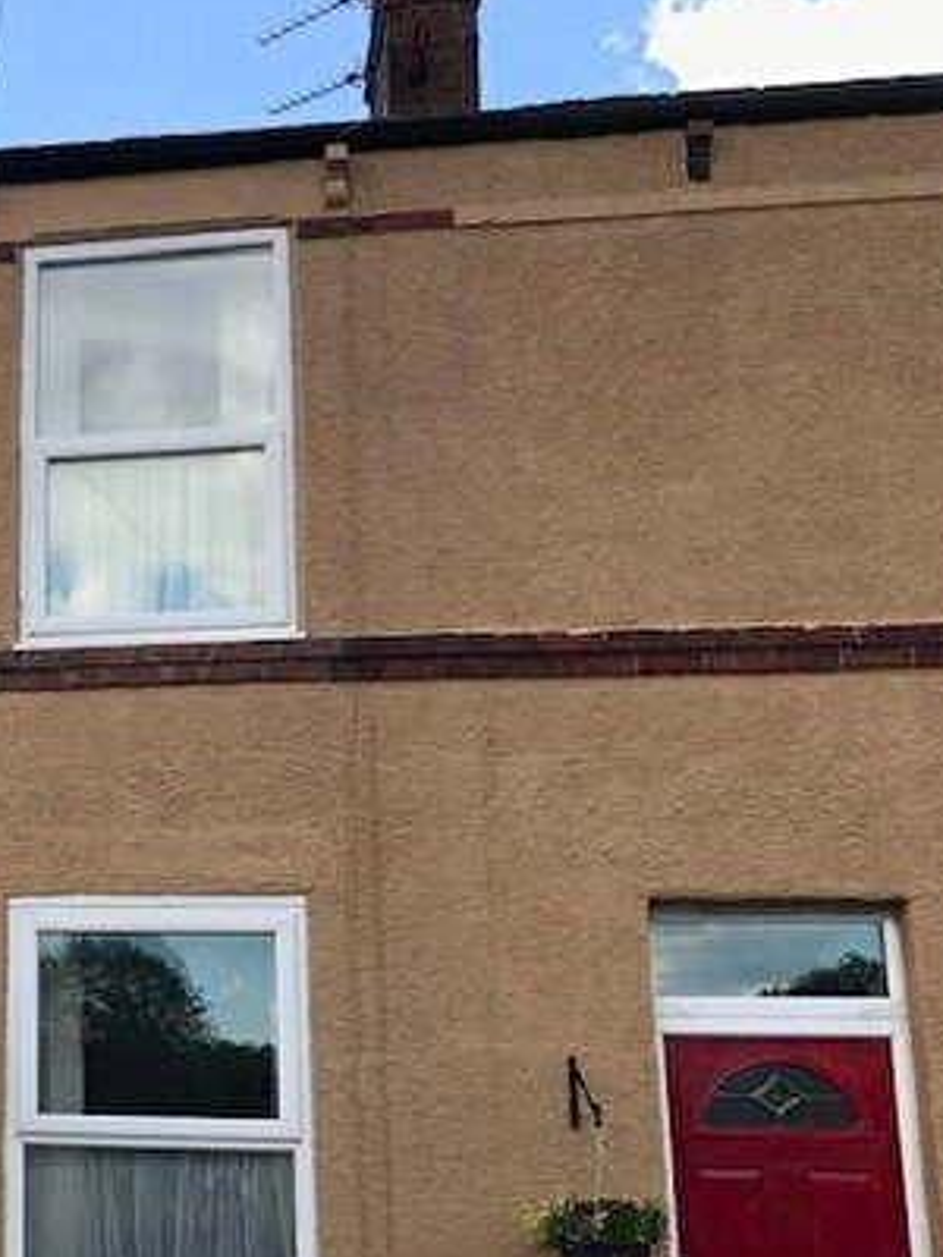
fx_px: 1780
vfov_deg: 38.6
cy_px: 812
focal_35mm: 49
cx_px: -72
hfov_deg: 27.4
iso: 20
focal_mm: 3.99
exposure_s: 1/812
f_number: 1.8
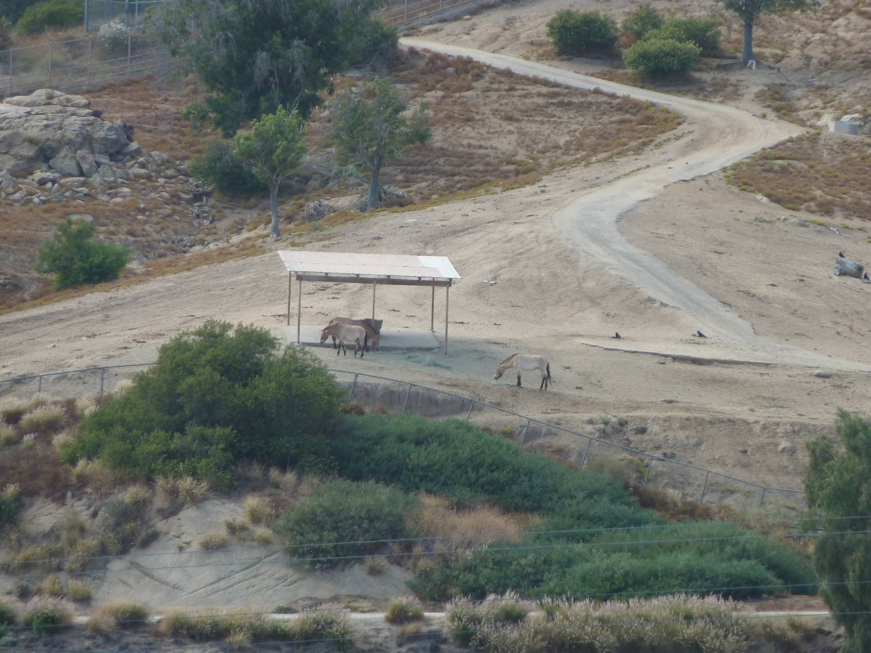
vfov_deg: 5.0
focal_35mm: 300
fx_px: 7549
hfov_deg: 6.6
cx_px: 436
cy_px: 326
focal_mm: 49.2
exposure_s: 1/320
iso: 160
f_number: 4.9
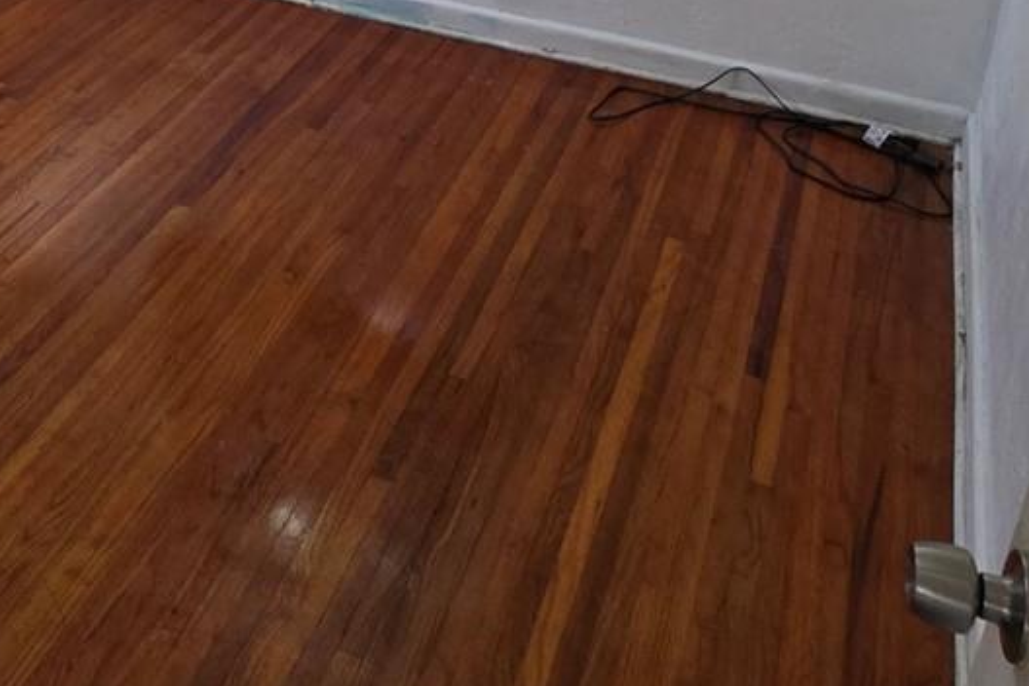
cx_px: 156
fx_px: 1172
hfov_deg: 44.3
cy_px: -90
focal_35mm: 41
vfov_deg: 29.1
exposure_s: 1/60
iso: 640
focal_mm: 2.2
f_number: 1.9
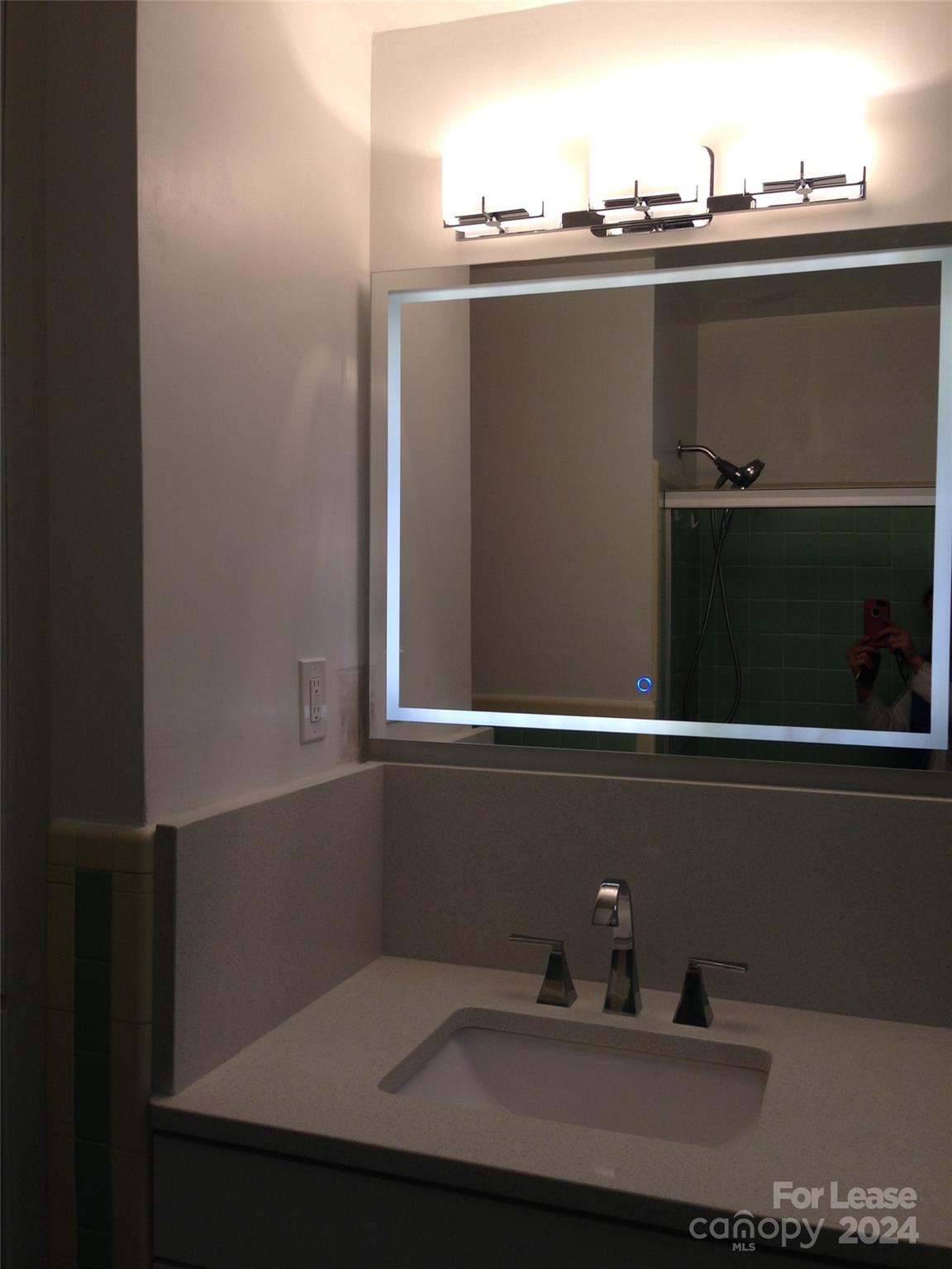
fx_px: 1210
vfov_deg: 55.4
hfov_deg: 42.9
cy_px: 634
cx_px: 476
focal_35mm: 33
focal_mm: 4.12
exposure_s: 1/120
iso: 50
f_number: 2.4
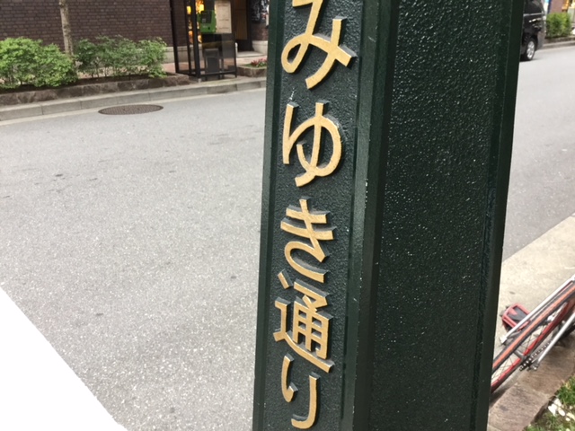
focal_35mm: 31
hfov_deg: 58.4
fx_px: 515
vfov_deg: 45.4
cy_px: 216
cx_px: 288
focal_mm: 3.3
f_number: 2.4
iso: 32
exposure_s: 1/30
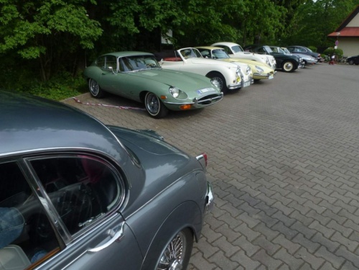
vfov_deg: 56.8
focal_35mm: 24
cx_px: 180
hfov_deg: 71.6
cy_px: 135
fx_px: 249
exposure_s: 1/400
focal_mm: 4.3
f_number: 4
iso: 100
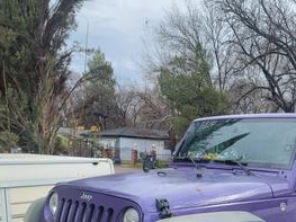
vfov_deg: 30.1
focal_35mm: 46
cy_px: 202
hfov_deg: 39.6
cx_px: 236
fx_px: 393
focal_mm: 6.7
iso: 16
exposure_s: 1/218
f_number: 1.8
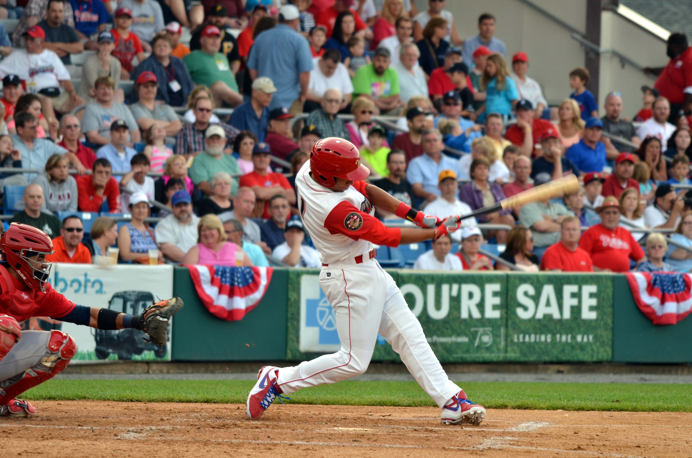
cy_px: 229
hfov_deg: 5.7
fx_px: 6906
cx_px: 346
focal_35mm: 360
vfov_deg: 3.8
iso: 640
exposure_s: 1/400
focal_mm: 240
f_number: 5.6
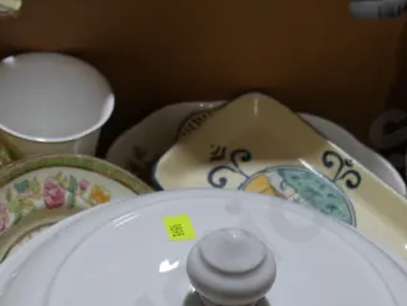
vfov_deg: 13.0
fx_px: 1317
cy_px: 323
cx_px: 150
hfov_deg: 17.5
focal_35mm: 112
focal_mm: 18
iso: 200
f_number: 4.5
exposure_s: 1/125
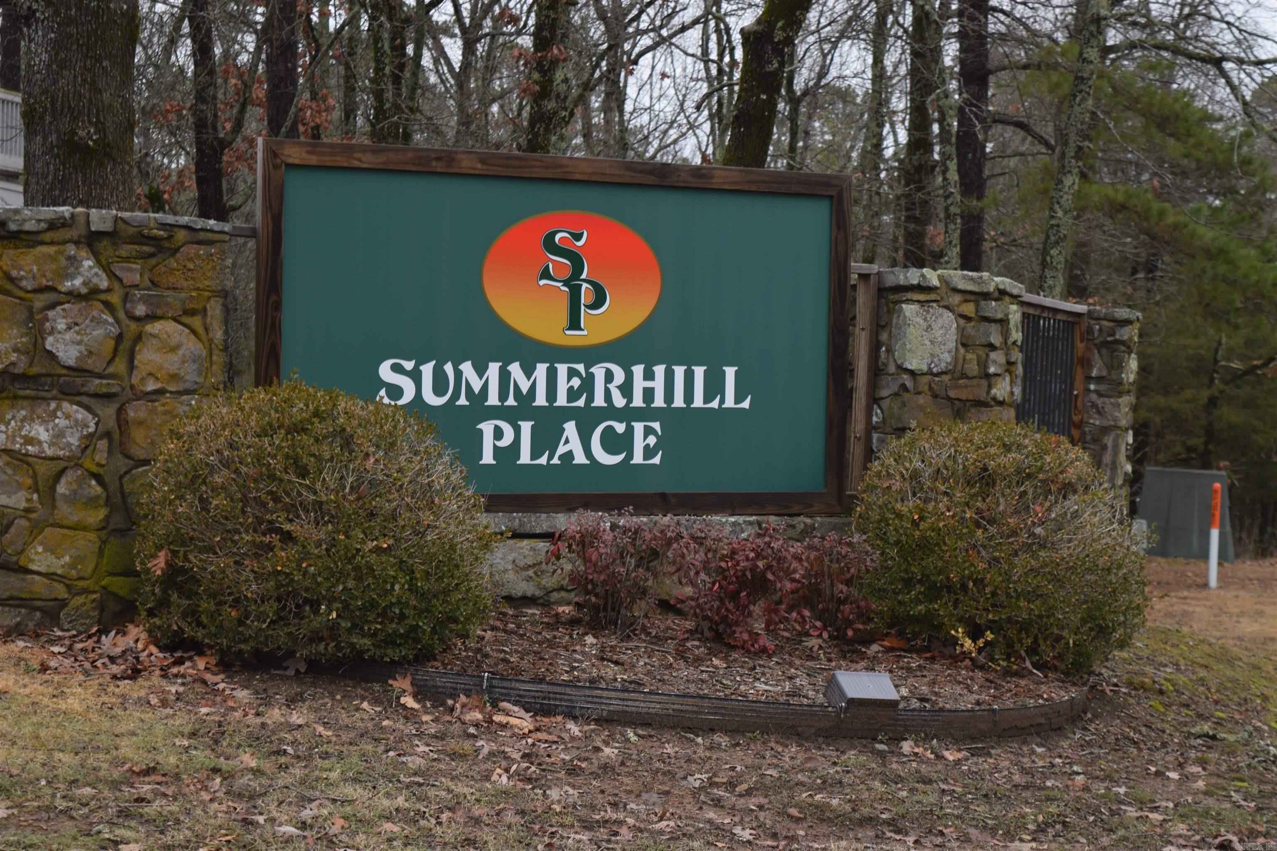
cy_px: 426
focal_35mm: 78
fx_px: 2767
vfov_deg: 17.5
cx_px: 638
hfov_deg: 26.0
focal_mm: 52
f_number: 5.6
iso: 100
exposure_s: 1/60
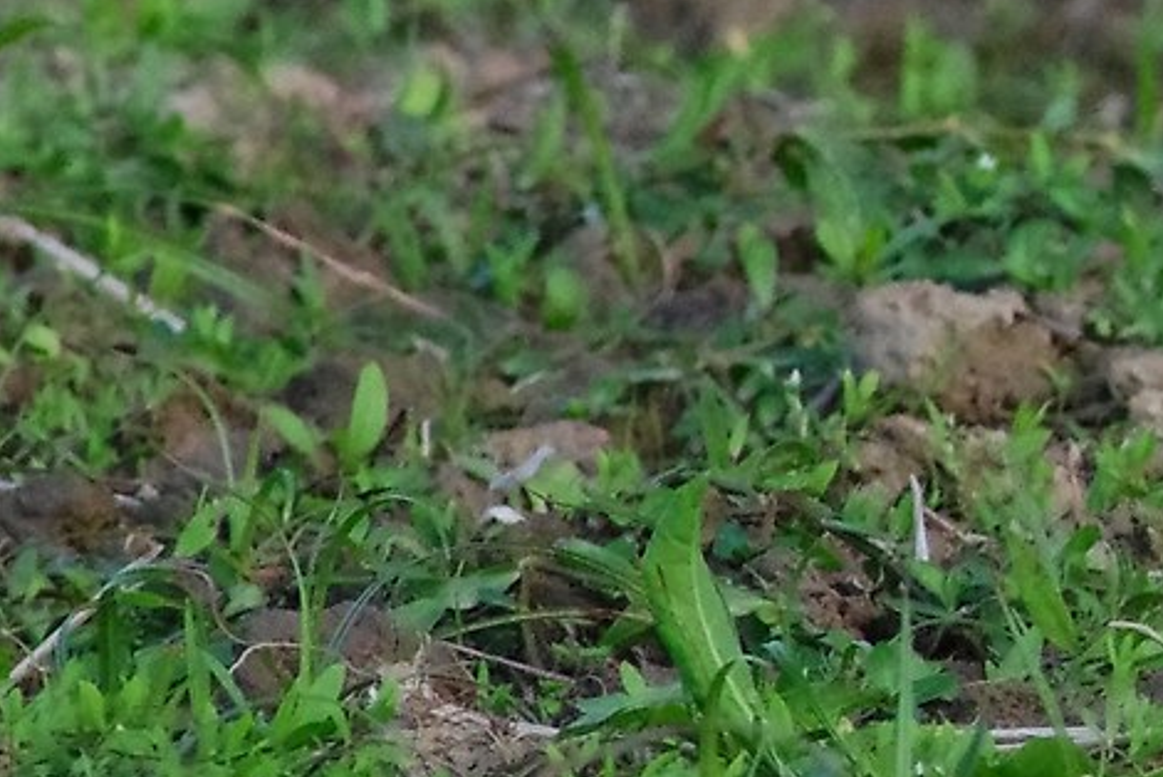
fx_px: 138541
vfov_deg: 0.3
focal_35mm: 4286
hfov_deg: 0.5
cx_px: 2727
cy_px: -87
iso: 3200
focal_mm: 560
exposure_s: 1/800
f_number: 9
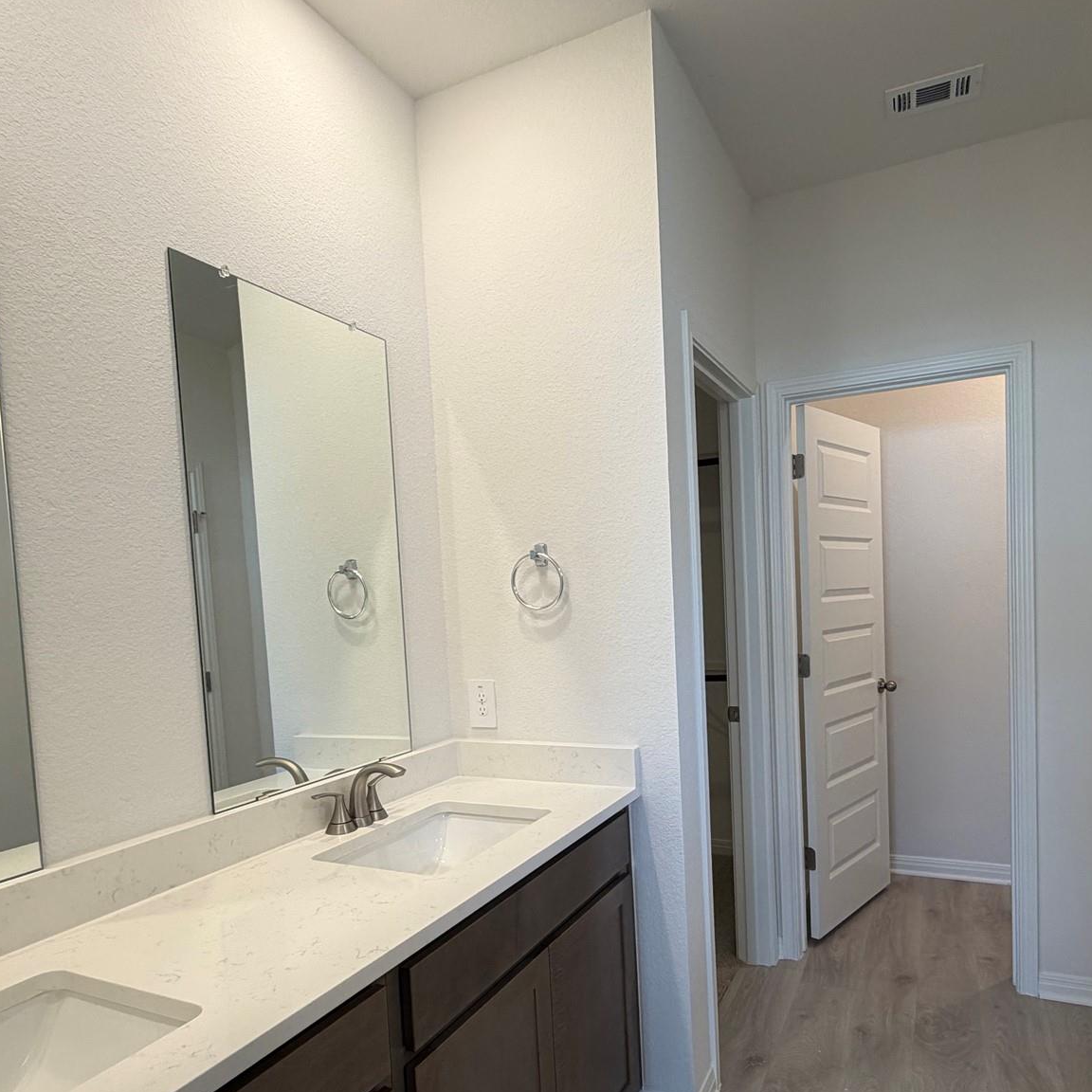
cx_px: 601
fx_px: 785
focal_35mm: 22
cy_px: 643
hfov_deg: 69.5
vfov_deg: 69.1
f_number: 2.2
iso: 160
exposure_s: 1/120
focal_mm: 2.22
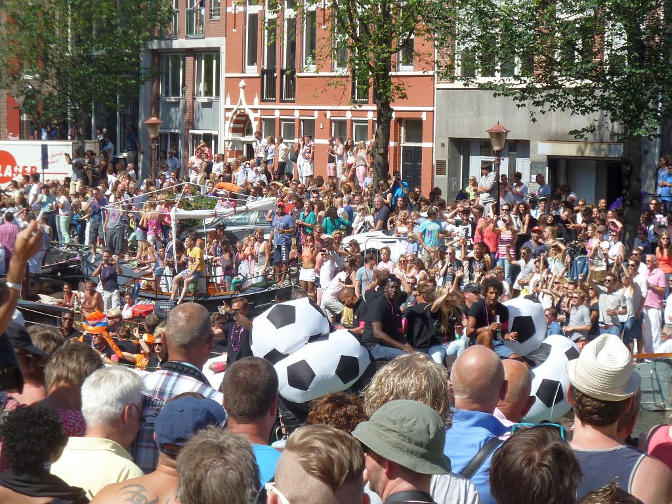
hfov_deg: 14.4
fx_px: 2660
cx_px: 336
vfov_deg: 10.8
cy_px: 252
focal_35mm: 137
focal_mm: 22.5
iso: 80
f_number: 4.5
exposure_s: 1/400
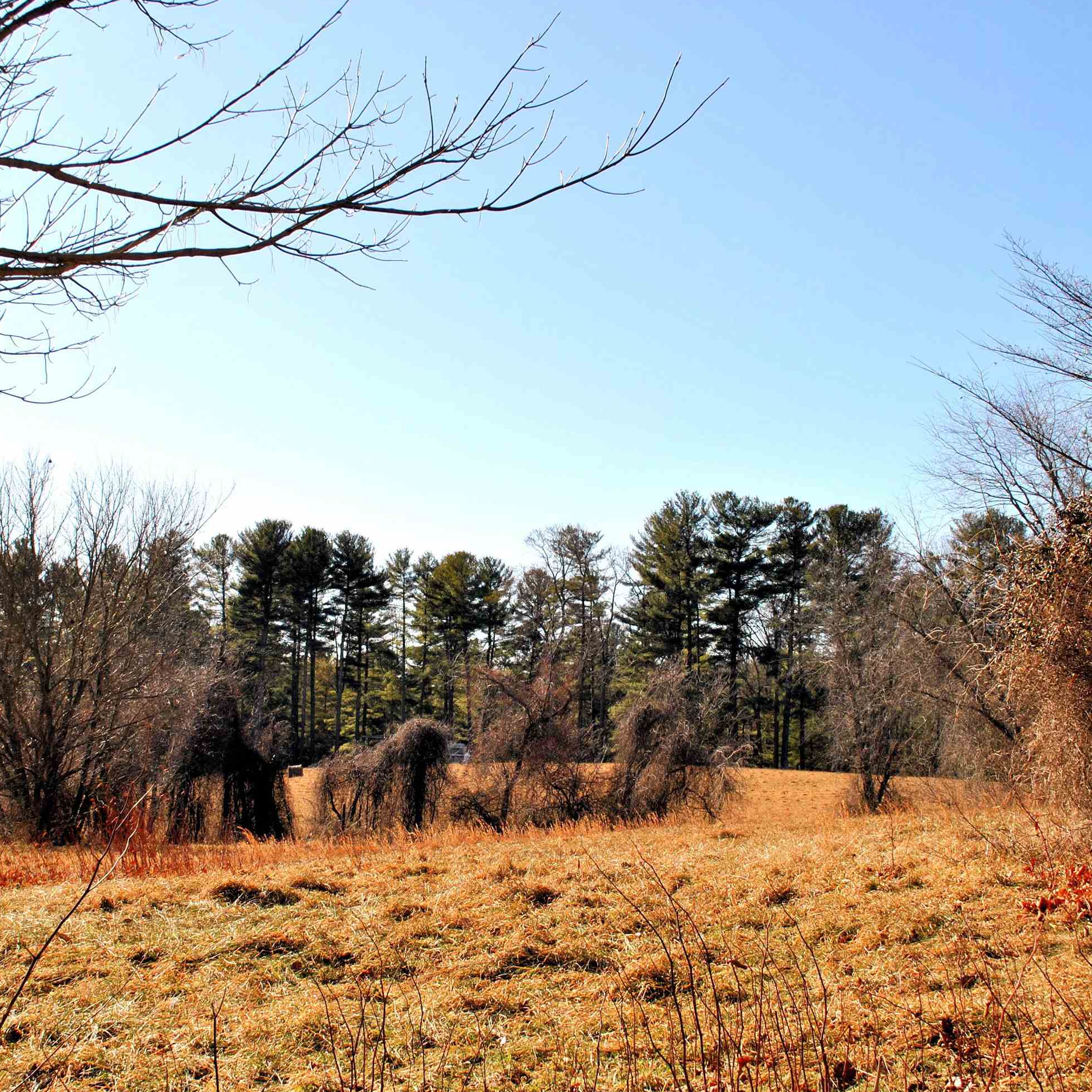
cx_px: 450
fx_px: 1570
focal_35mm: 44
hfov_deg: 38.2
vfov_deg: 38.3
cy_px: 552
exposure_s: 1/250
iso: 100
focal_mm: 22
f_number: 8
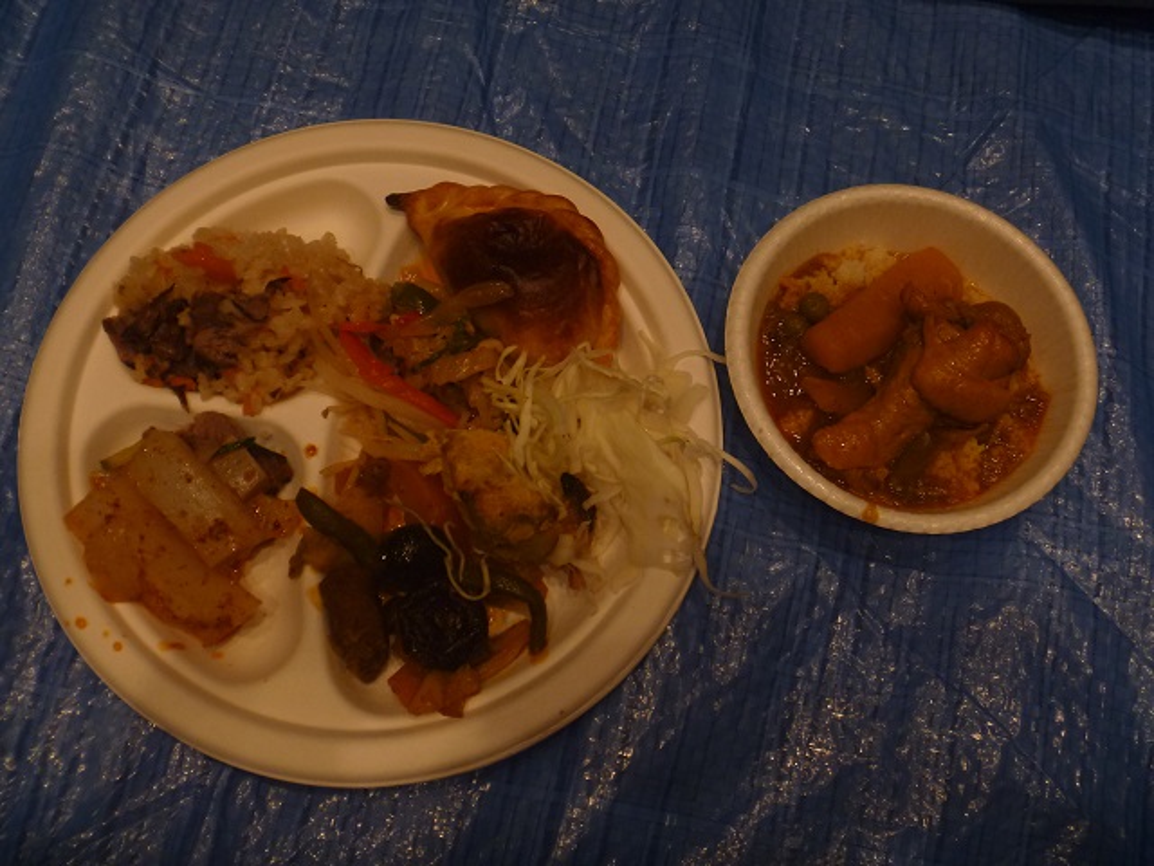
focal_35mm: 35
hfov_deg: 52.6
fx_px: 1167
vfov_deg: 40.7
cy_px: 433
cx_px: 577
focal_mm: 6.3
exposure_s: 1/30
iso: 160
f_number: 3.5
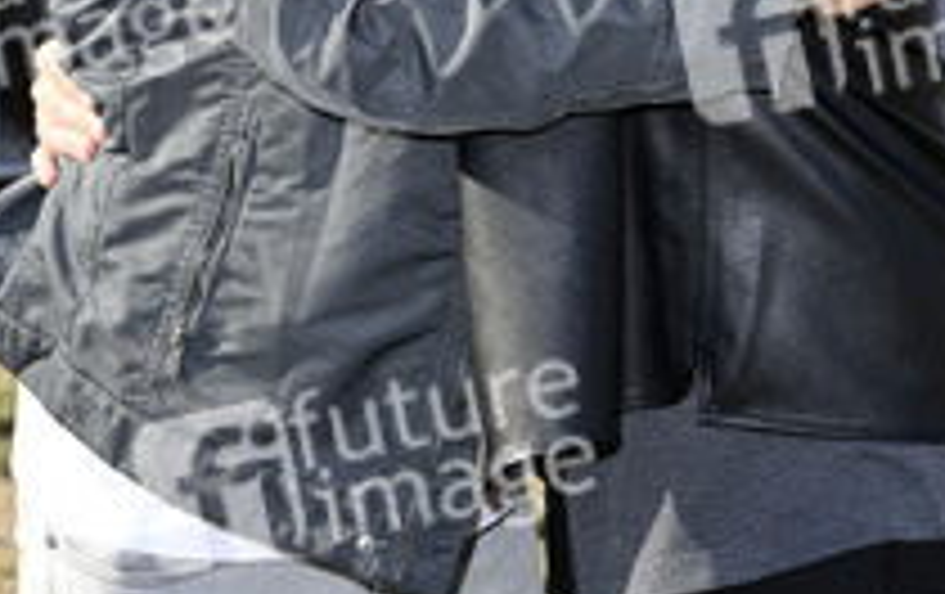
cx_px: 495
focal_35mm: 151
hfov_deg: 13.8
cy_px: -207
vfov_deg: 8.6
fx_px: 3895
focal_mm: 78
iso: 160
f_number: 6.3
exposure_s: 1/200
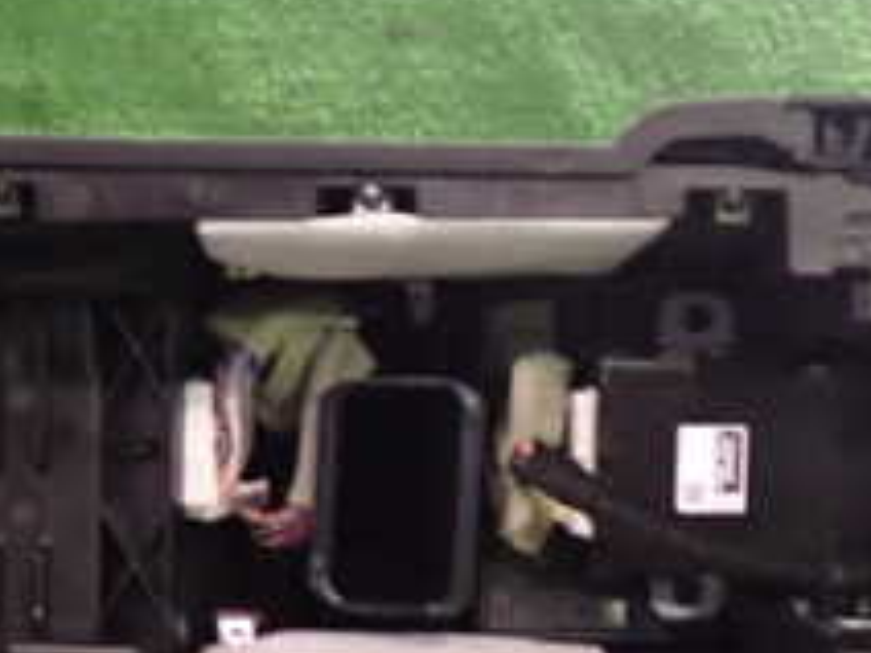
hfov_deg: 22.9
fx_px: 2139
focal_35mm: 85
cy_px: 435
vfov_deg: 17.3
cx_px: 300
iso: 800
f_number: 2.3
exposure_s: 1/15
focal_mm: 5.4
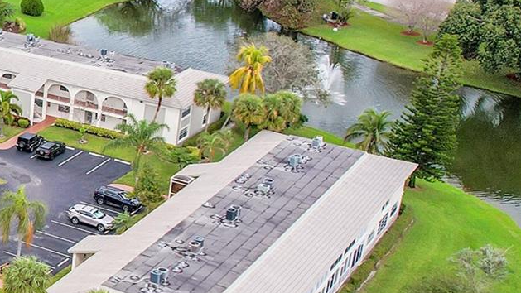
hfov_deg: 23.3
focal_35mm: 75
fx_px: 1036
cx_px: -236
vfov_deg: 16.1
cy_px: 124
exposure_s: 1/1250
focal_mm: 8.38
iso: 100
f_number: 2.8
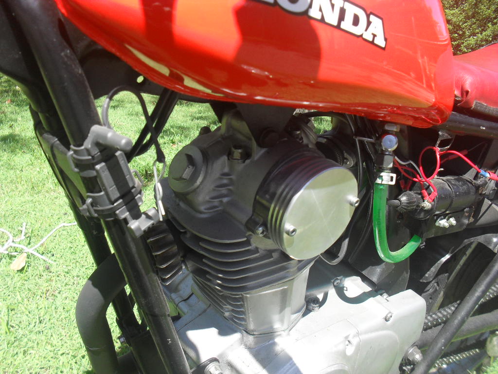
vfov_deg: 40.7
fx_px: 504
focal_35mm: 35
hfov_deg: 52.6
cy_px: 187
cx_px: 249
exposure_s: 1/350
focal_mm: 6.3
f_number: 3.2
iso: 100
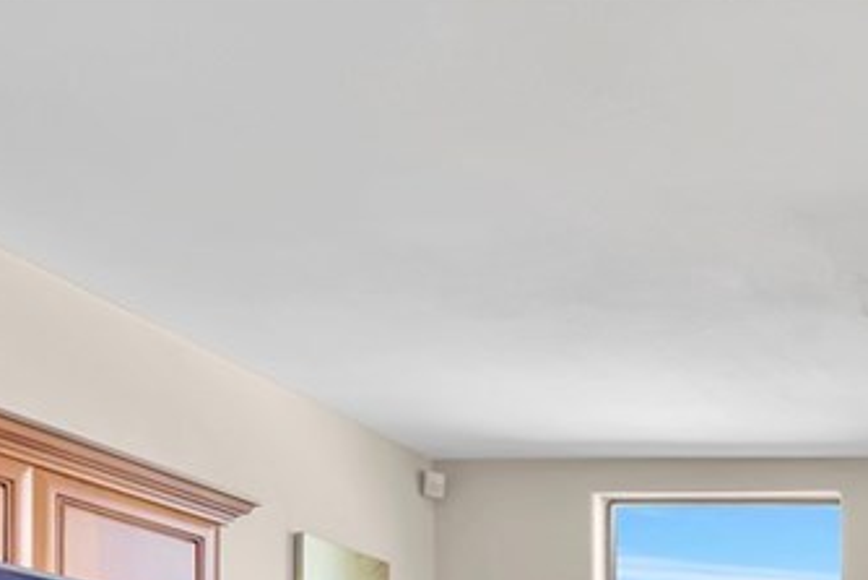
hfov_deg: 29.1
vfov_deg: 22.6
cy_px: 869
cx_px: 1232
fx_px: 1182
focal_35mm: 49
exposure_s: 1/13
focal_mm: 16
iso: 100
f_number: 5.6
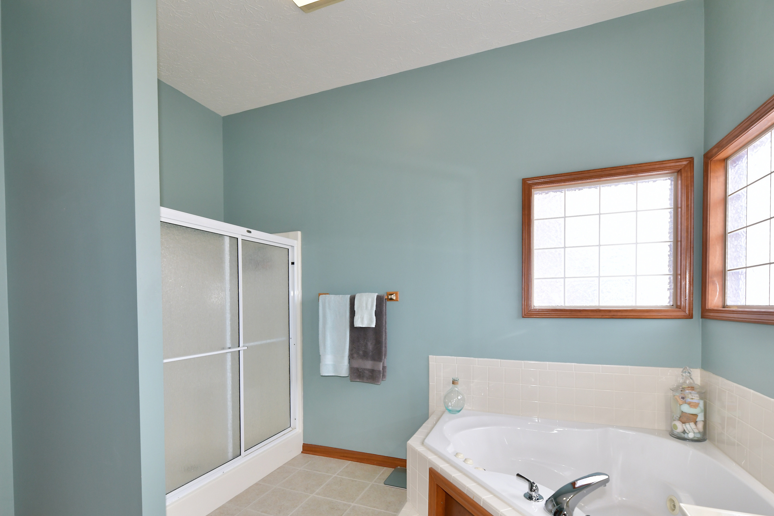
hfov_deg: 93.3
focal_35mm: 17
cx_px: 378
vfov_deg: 69.8
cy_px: 308
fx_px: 365
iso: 640
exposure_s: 1/50
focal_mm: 14
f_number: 6.3
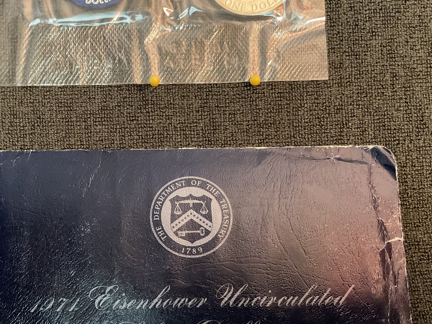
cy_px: 205
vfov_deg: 34.2
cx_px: 174
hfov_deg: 44.6
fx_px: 524
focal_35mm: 42
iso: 500
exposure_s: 1/24
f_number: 1.8
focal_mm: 3
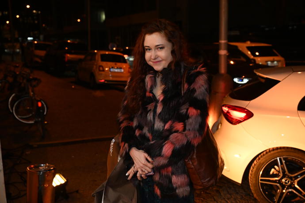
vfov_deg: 34.2
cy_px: 102
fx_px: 330
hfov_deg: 49.6
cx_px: 152
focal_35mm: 39
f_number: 4.5
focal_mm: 39
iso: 3200
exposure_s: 1/160
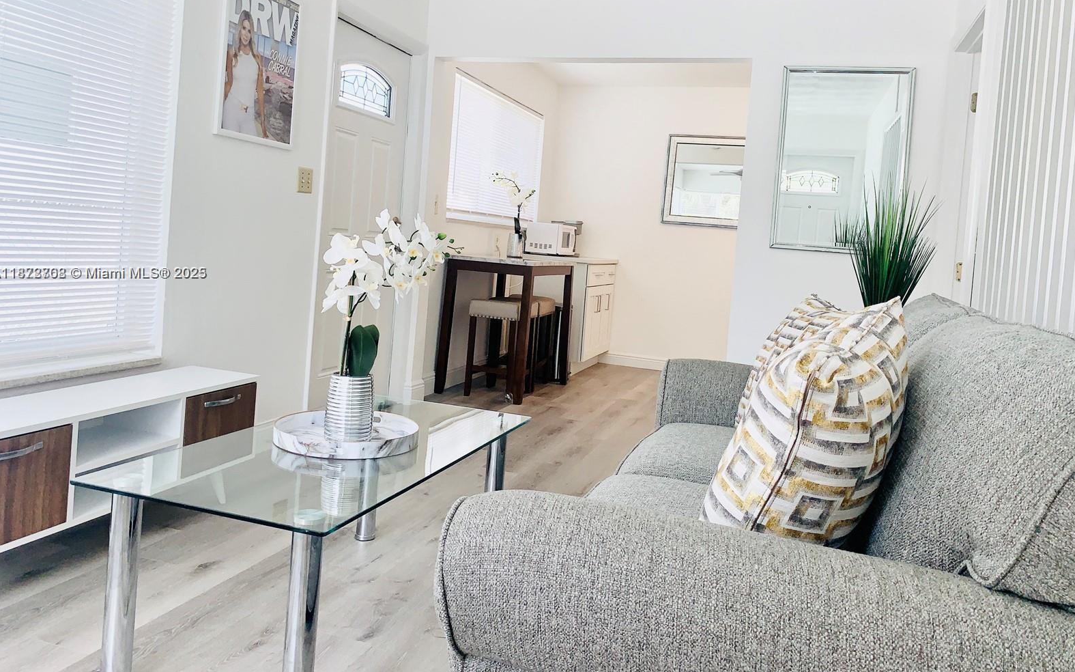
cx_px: 534
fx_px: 820
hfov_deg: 66.5
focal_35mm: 28
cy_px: 274
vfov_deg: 44.3
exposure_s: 1/206
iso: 25
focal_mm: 4.25
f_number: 1.8
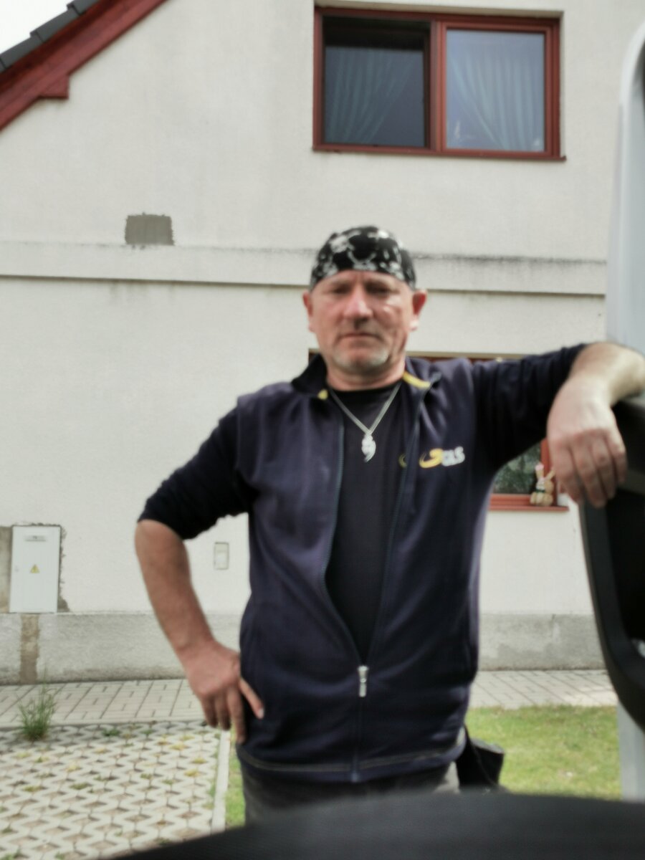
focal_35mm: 39
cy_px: 430
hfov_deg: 36.8
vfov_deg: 47.9
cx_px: 322
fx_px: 969
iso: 50
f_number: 1.6
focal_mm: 5.56
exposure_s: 1/1942
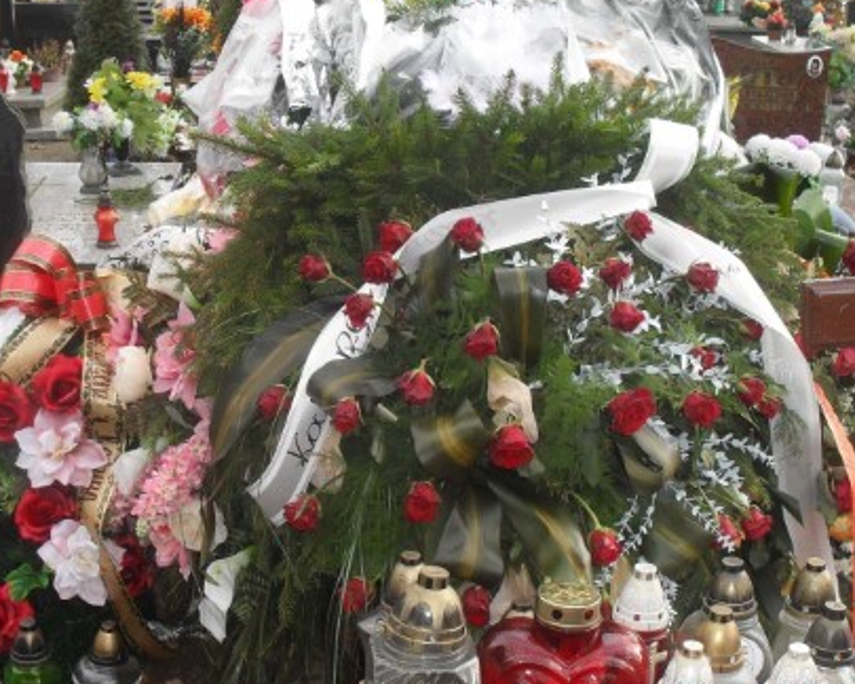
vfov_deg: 28.1
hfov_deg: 34.7
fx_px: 1366
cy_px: 376
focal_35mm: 54
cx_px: 399
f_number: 3.2
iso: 100
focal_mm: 6.3
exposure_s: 1/250
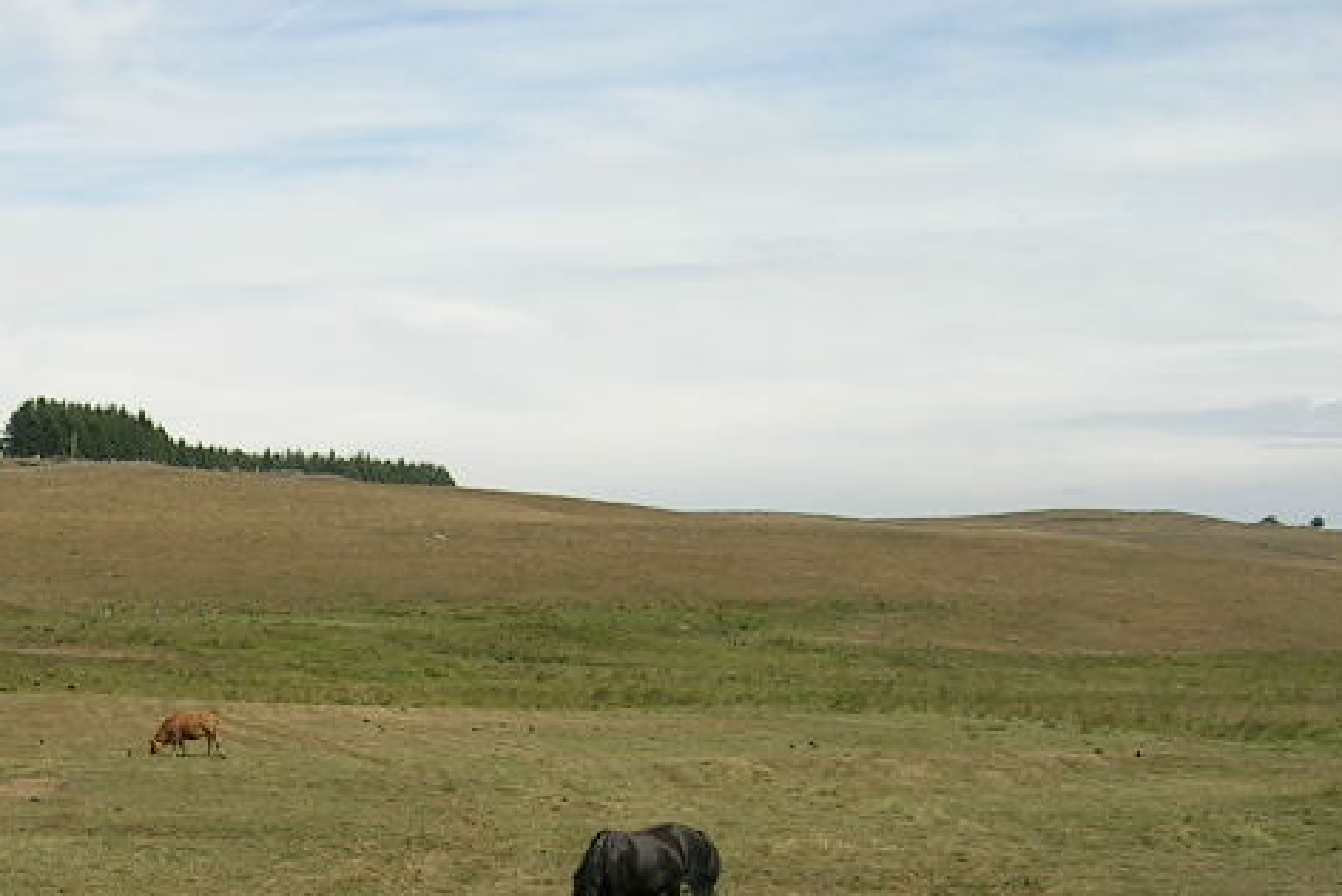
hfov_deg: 24.2
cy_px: 737
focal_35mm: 79
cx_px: -74
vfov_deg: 17.1
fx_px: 2946
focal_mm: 5.4
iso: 50
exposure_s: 1/527
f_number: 4.8
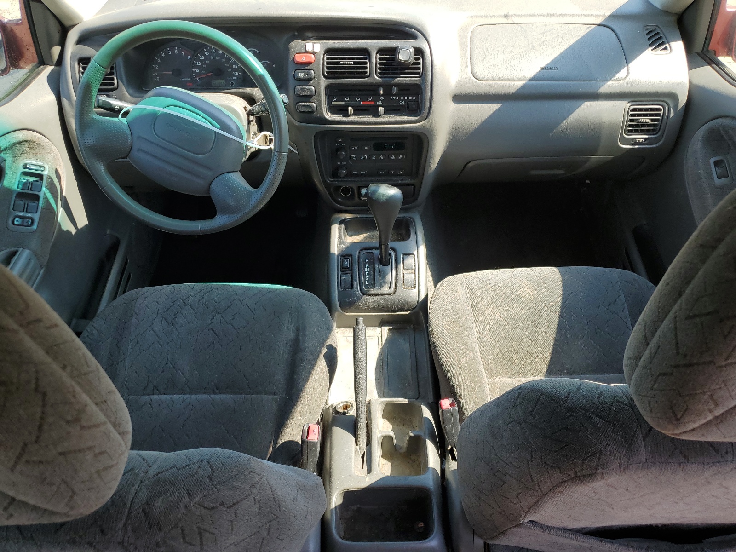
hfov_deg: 67.3
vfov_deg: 53.1
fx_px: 553
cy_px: 276
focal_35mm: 26
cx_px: 368
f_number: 1.5
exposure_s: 1/417
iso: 50
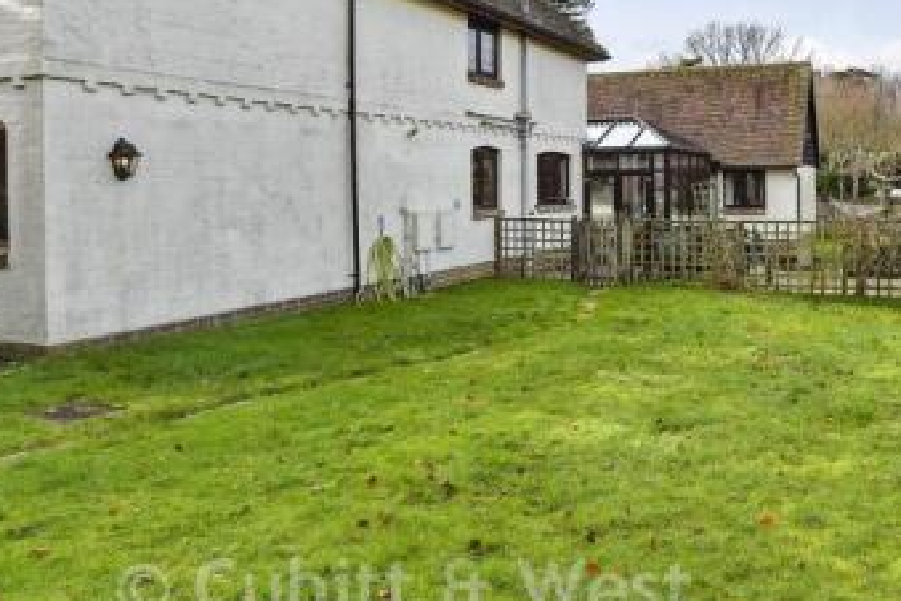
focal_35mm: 29
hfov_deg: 60.0
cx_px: 682
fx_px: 726
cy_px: 190
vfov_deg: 44.2
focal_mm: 10
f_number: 8
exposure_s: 1/160
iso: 160
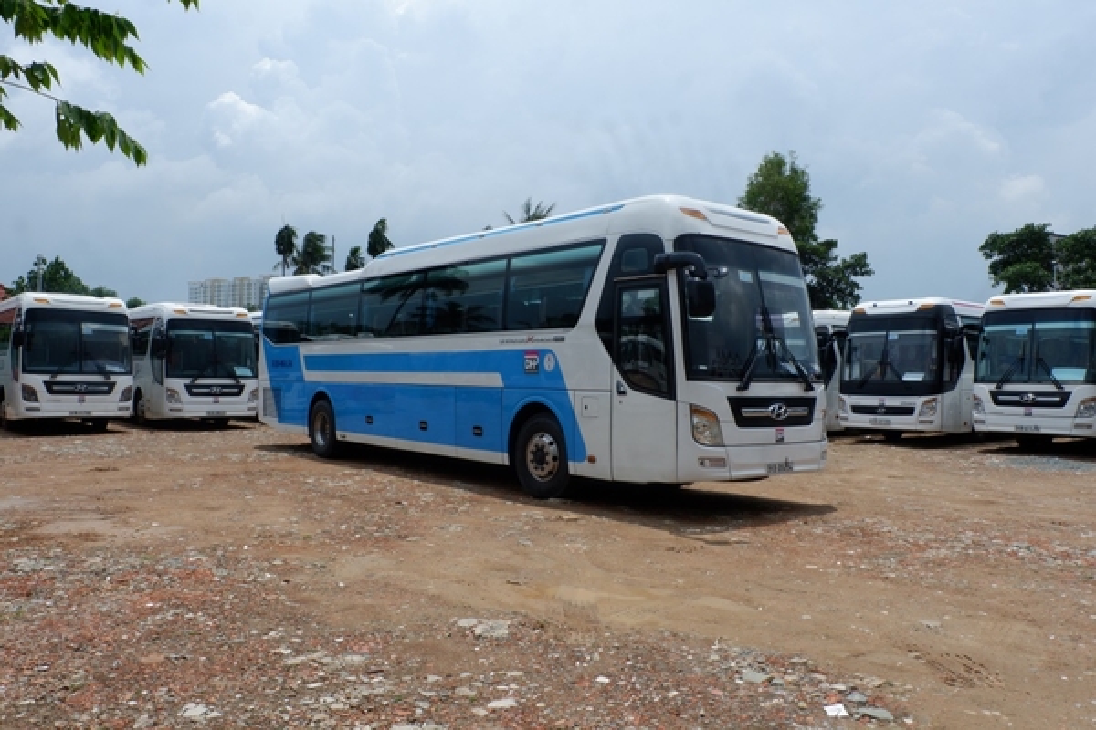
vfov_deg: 47.9
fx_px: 822
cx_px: 548
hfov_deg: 67.4
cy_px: 365
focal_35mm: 27
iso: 200
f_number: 11
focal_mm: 18.2
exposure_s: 1/400
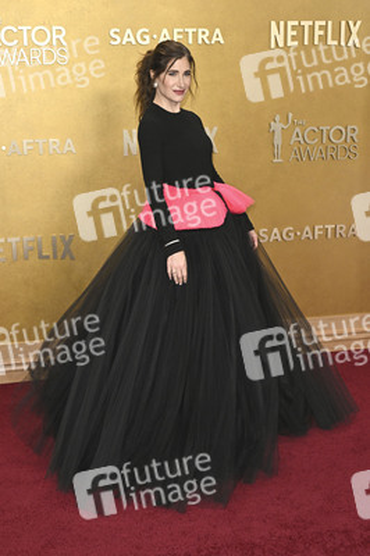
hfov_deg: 28.0
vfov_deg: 41.1
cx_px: 185
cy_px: 278
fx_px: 741
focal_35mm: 48
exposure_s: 1/320
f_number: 5.6
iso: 2500
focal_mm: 48
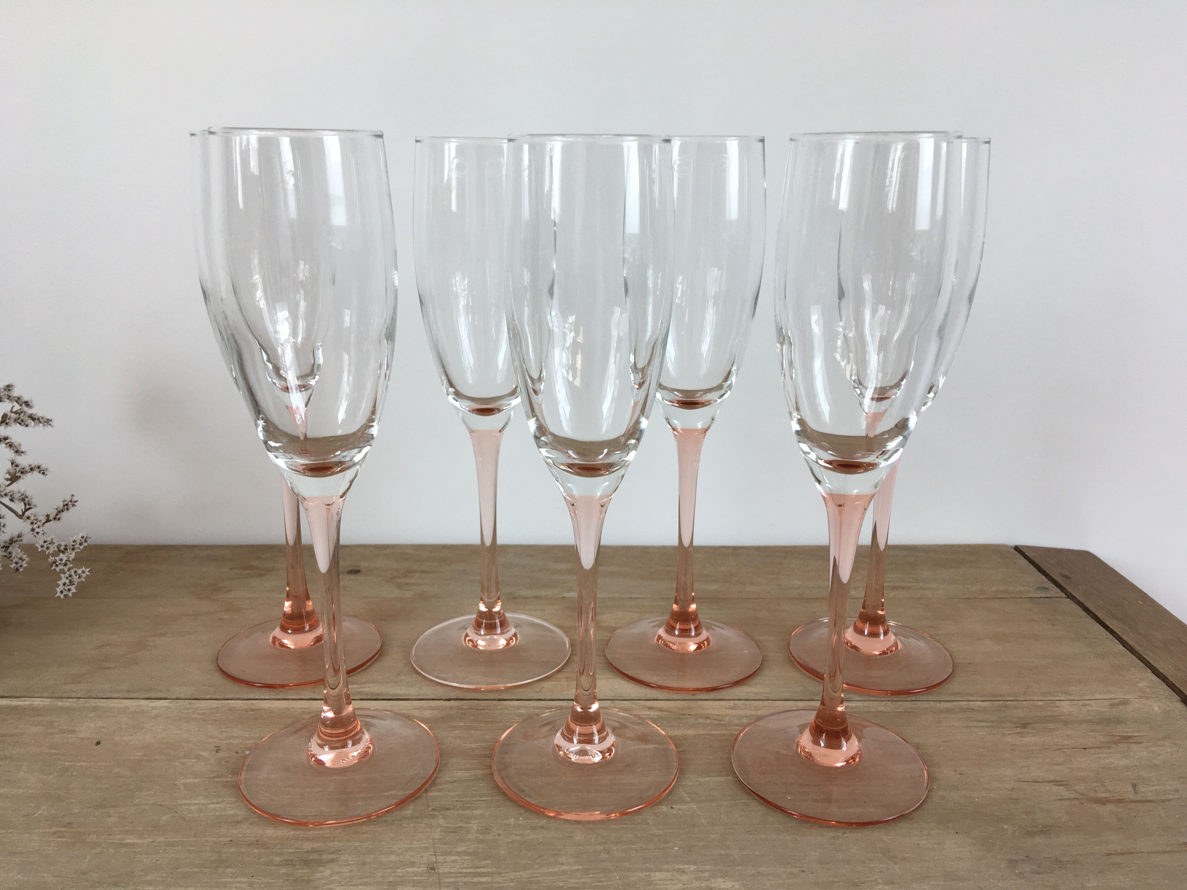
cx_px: 594
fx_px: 994
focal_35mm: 29
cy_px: 445
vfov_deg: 48.2
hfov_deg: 61.7
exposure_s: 1/100
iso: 25
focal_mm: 4.15
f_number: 2.2
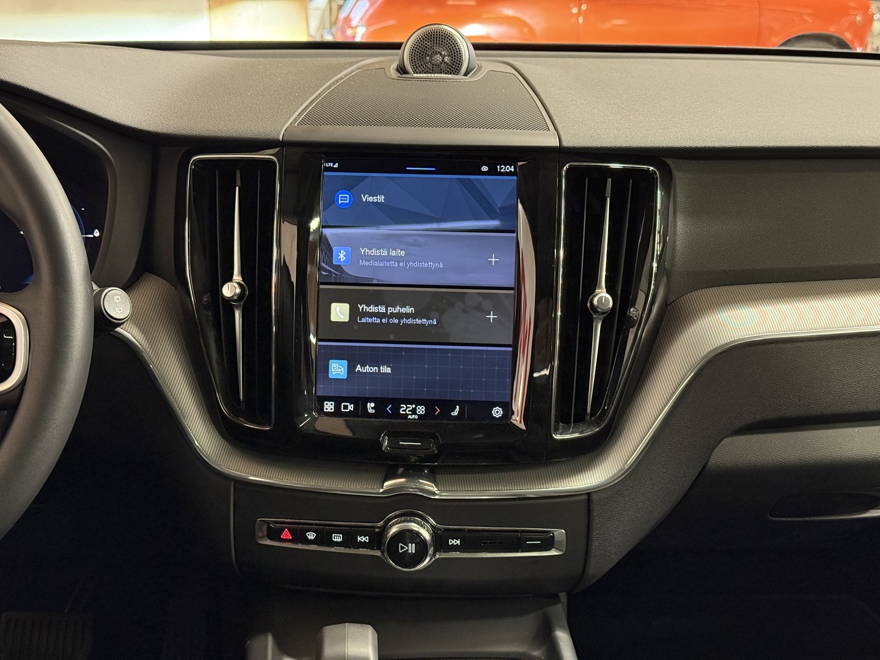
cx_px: 440
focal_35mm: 48
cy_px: 330
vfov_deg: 30.3
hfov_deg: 39.7
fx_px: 1220
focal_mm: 6.76
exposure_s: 1/33
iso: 500
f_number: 1.78
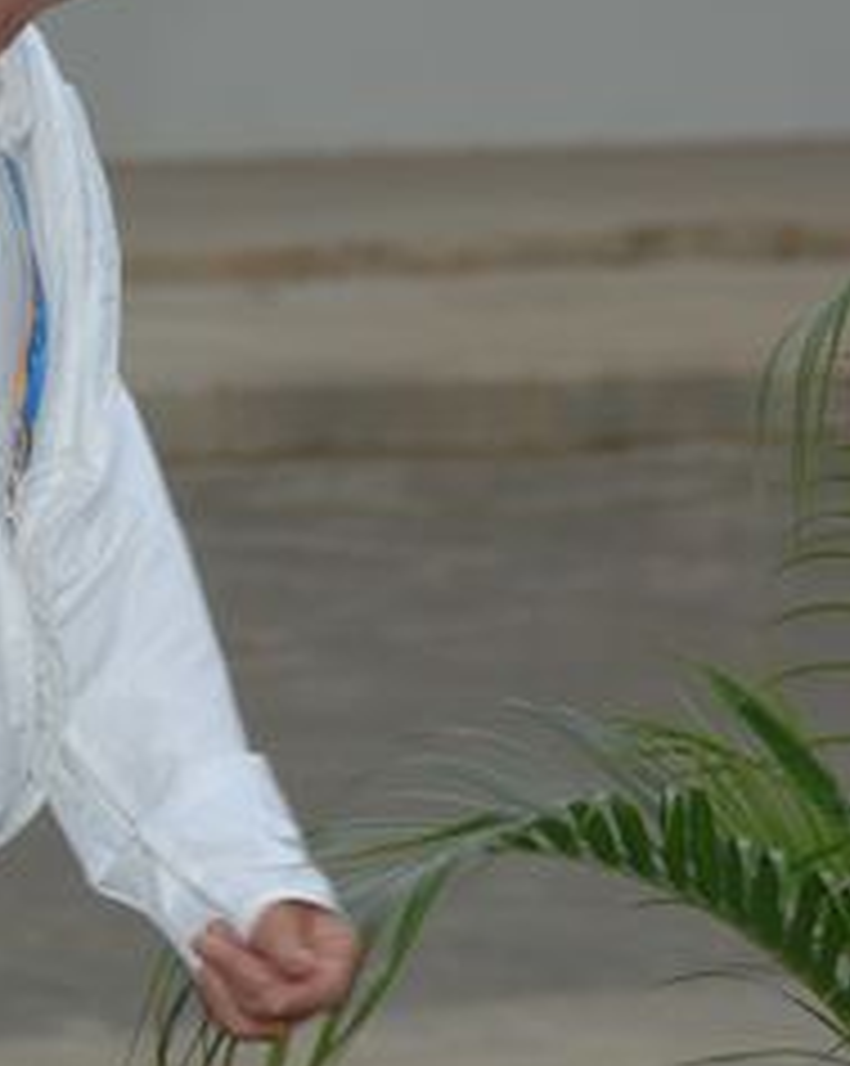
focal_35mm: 570
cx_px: -225
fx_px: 17959
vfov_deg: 3.4
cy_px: 322
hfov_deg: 2.7
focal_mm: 150
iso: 200
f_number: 8
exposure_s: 1/125
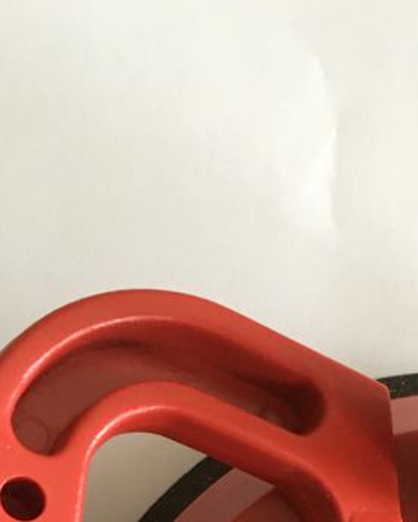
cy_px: 722
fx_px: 1268
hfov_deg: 18.5
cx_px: 350
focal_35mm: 82
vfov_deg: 20.7
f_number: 2.2
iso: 160
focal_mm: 4.15
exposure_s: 1/33
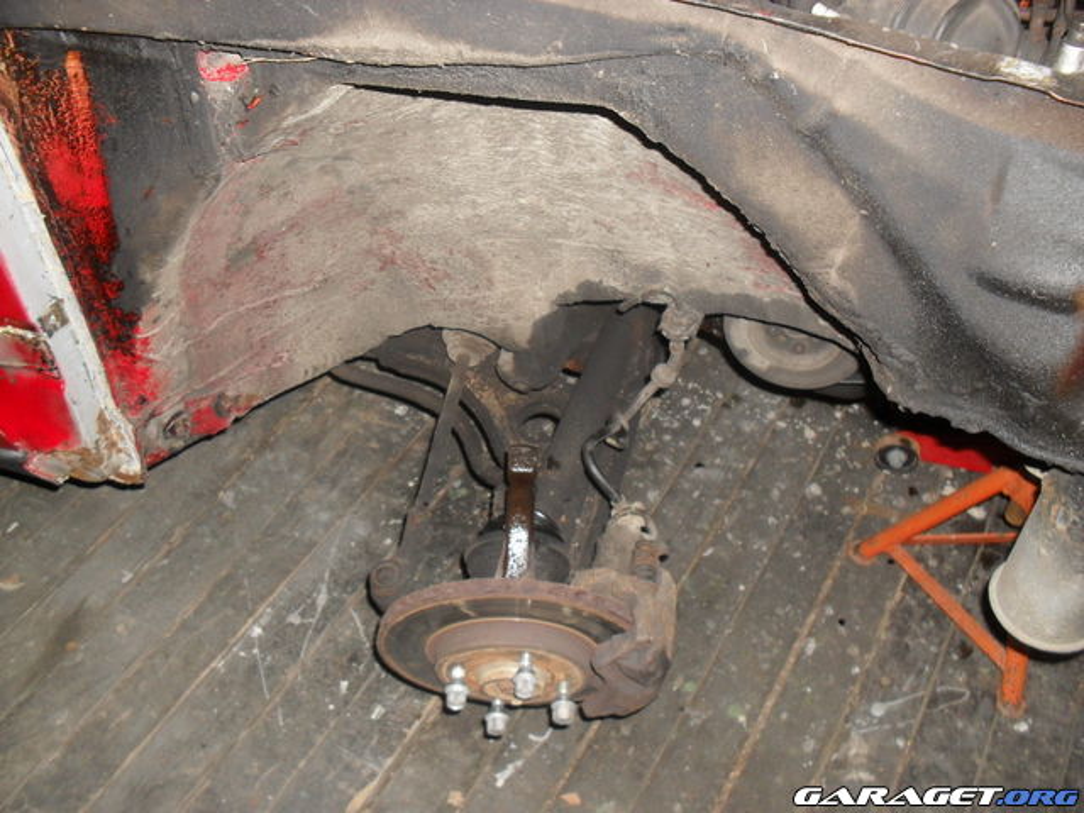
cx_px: 542
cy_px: 406
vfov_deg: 40.7
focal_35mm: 35
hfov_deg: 52.6
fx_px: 1096
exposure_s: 1/45
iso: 240
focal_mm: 6.3
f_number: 3.2
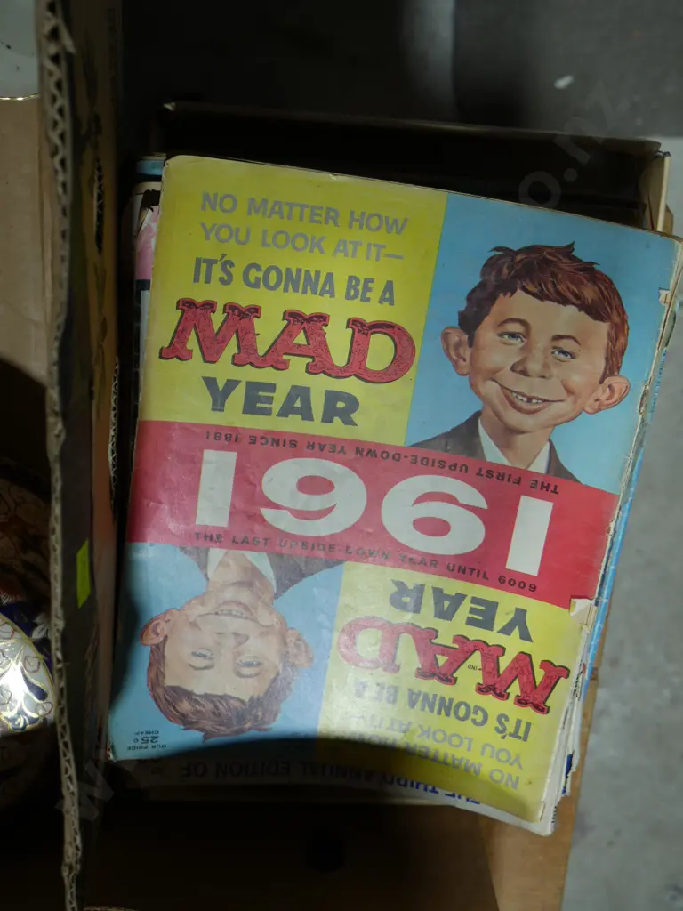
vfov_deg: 42.9
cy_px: 456
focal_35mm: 44
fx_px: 1158
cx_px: 342
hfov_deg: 32.9
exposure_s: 1/80
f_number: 4.7
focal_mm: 22
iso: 200
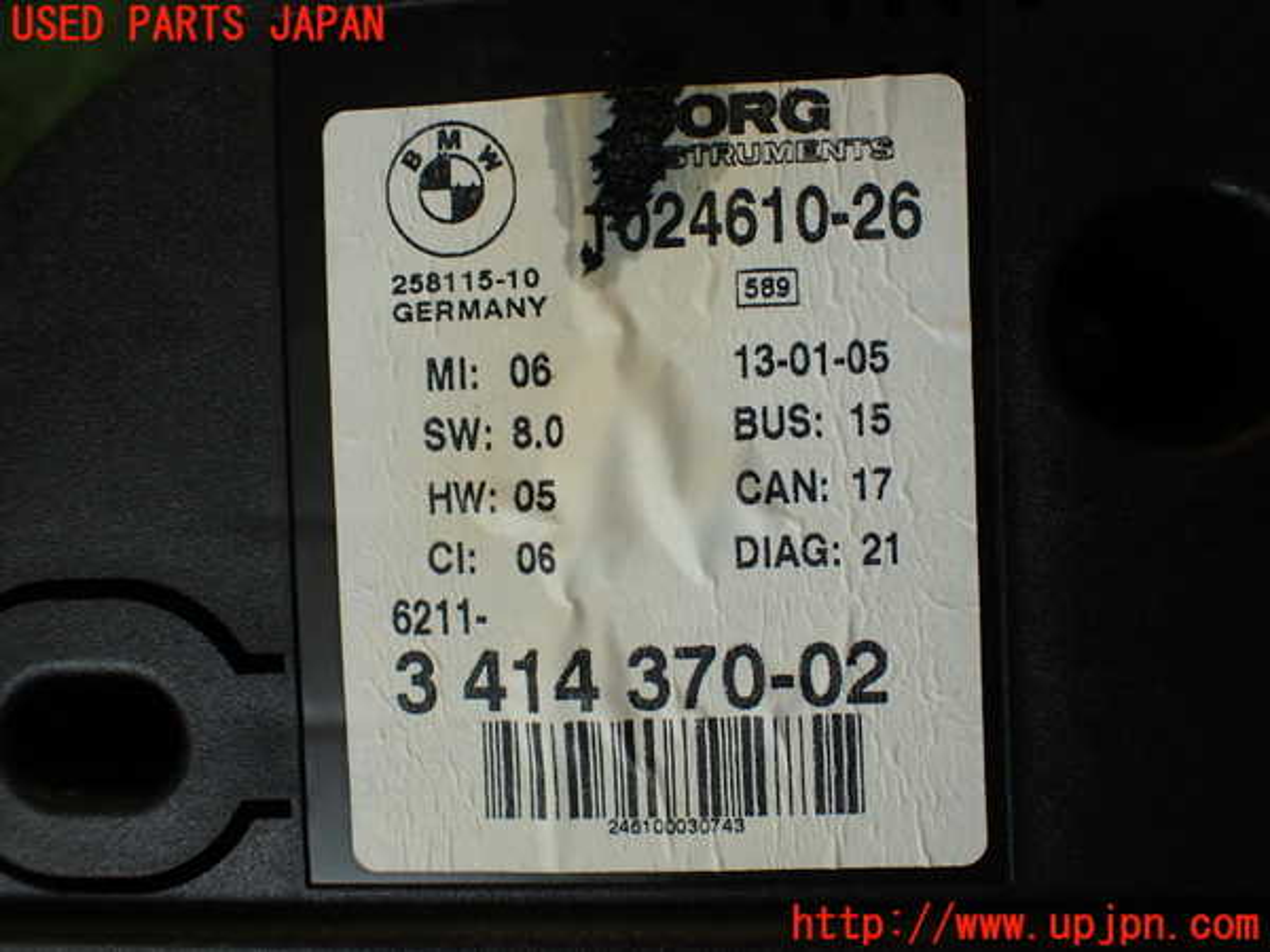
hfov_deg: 56.8
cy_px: 476
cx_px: 635
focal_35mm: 32
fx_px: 1174
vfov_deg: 44.2
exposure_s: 1/100
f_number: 2.4
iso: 100
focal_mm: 5.79
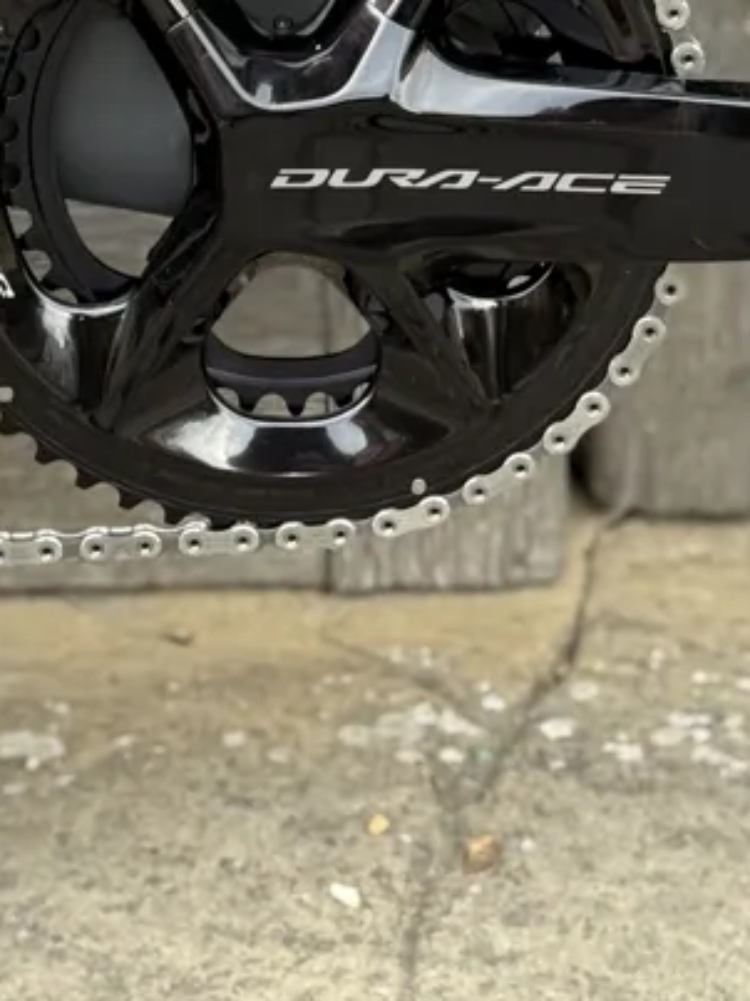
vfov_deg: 14.9
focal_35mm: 127
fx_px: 3671
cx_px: 492
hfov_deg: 11.7
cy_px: -266
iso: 125
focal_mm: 6.76
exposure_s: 1/81
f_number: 1.78
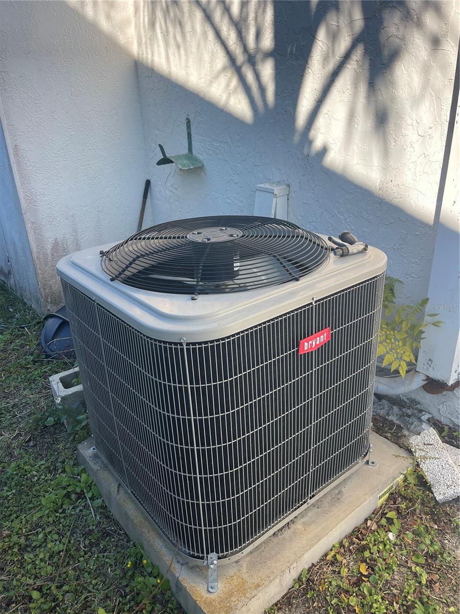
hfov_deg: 54.9
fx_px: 443
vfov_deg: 69.4
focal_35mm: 25
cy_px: 307
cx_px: 230
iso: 32
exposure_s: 1/894
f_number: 1.6
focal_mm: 5.1
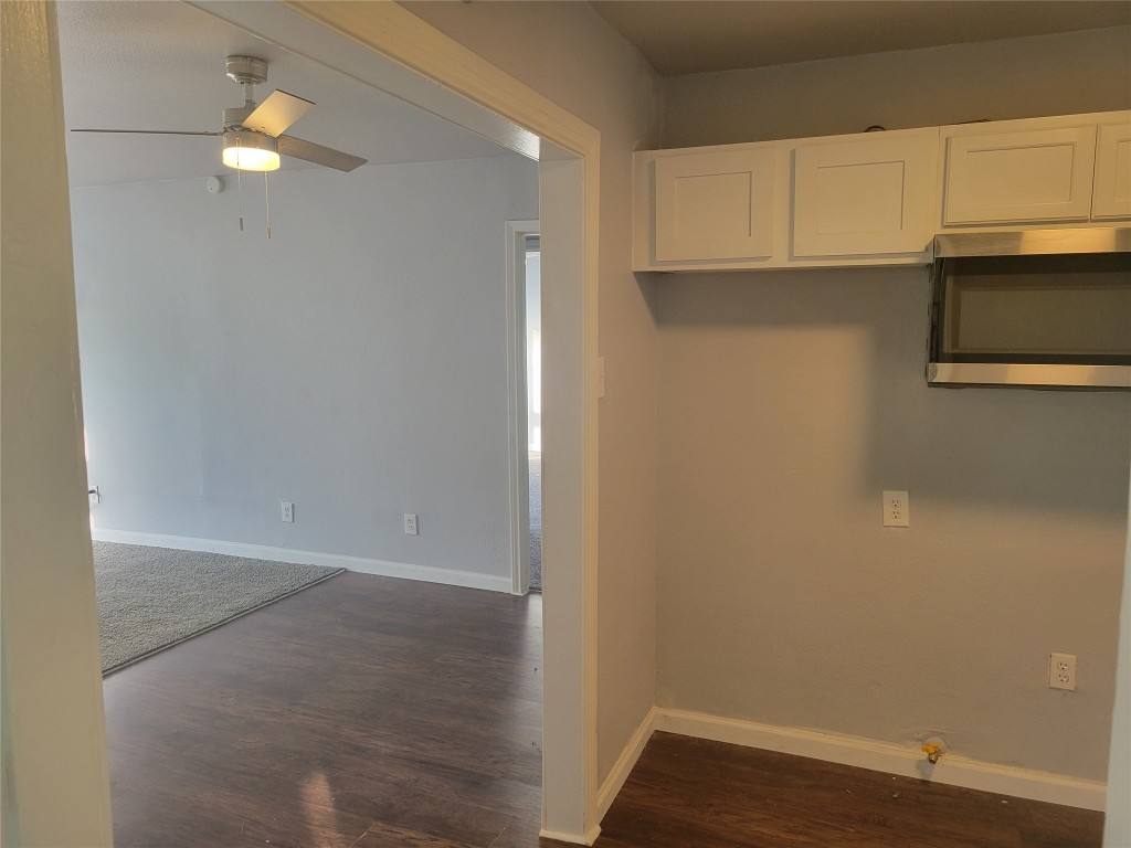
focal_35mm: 26
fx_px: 849
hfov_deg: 67.3
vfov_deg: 53.1
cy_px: 424
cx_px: 566
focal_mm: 5.4
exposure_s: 1/120
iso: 200
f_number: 1.8
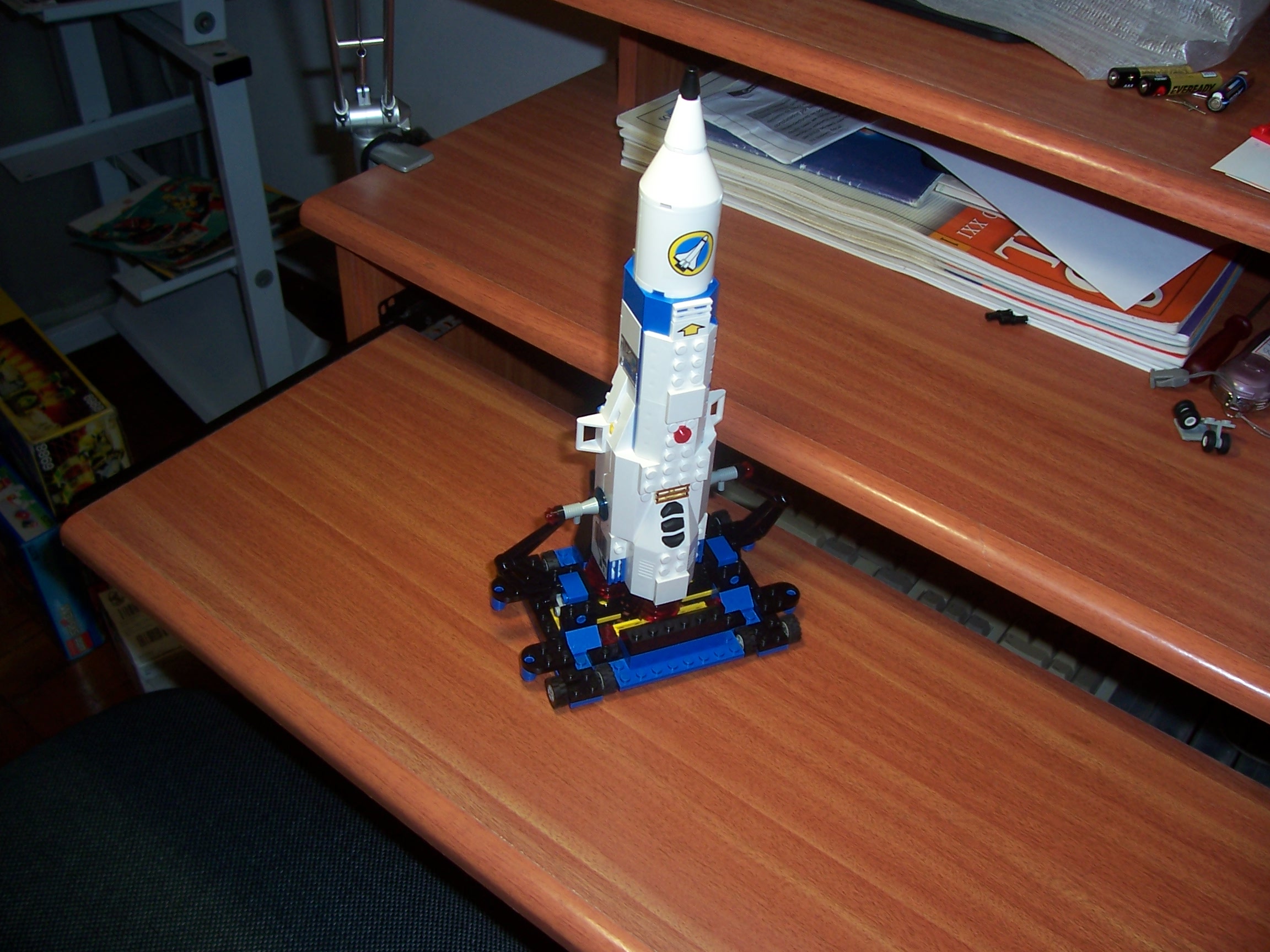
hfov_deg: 54.0
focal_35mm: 34
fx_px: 1247
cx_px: 635
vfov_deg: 41.8
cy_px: 476
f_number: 2.7
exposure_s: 1/60
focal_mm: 5.6
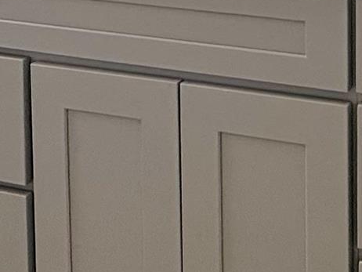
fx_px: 973
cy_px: -212
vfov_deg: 14.1
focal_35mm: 93
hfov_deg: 20.5
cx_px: 351
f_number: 2.2
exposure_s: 1/129
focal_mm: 2.22
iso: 50
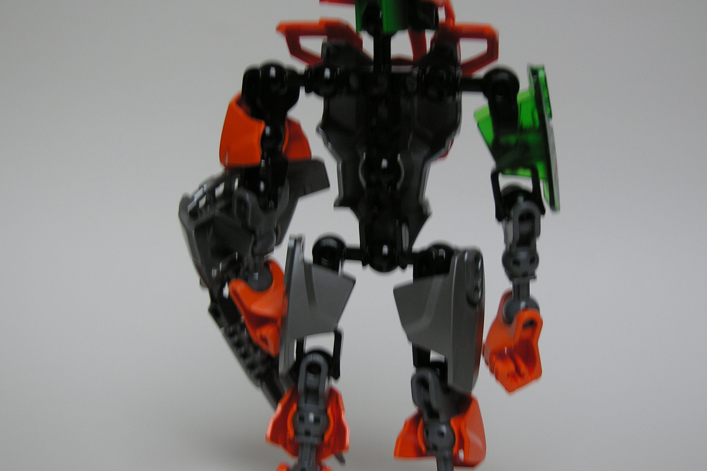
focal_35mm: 60
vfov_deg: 22.6
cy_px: 254
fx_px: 1178
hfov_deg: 33.4
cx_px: 375
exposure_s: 1/9.9
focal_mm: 10.7
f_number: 3.3
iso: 50
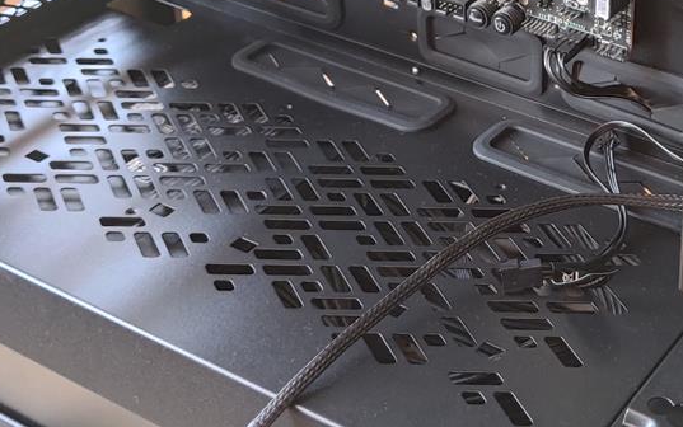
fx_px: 1322
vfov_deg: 18.2
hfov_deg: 28.1
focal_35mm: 71
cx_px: 588
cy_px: 86
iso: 2084
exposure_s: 1/18
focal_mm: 6.78
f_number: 1.85
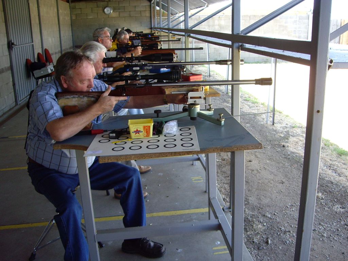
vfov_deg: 37.7
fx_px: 382
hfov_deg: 49.0
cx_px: 174
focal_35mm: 38
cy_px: 130
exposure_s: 1/80
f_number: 2.7
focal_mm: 6.2
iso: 100
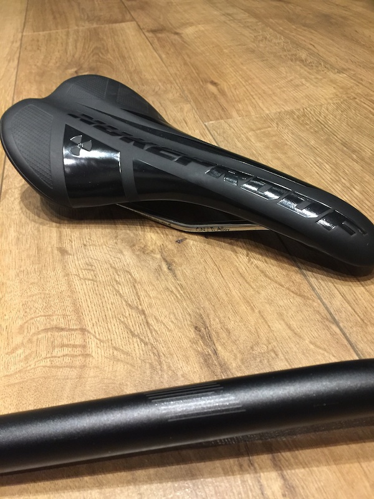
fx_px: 418
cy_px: 250
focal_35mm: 29
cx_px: 187
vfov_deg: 61.7
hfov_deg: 48.2
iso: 125
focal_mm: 4.15
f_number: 2.2
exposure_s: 1/17
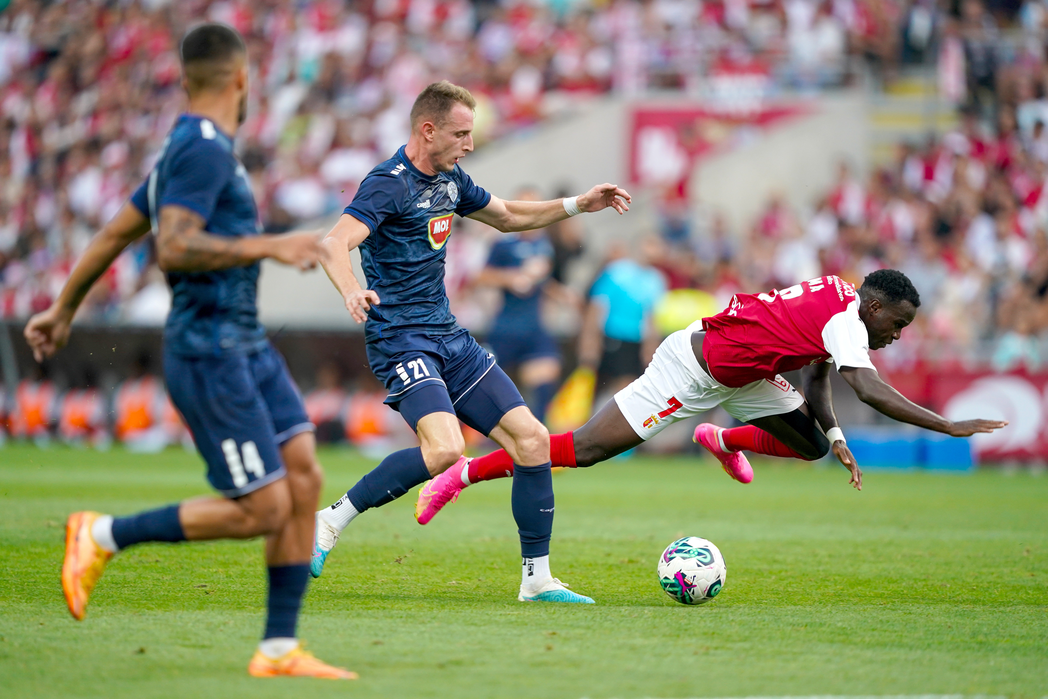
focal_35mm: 400
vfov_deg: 3.4
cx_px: 524
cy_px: 350
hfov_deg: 5.2
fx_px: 11644
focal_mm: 400
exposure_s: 1/1250
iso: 1250
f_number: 2.8
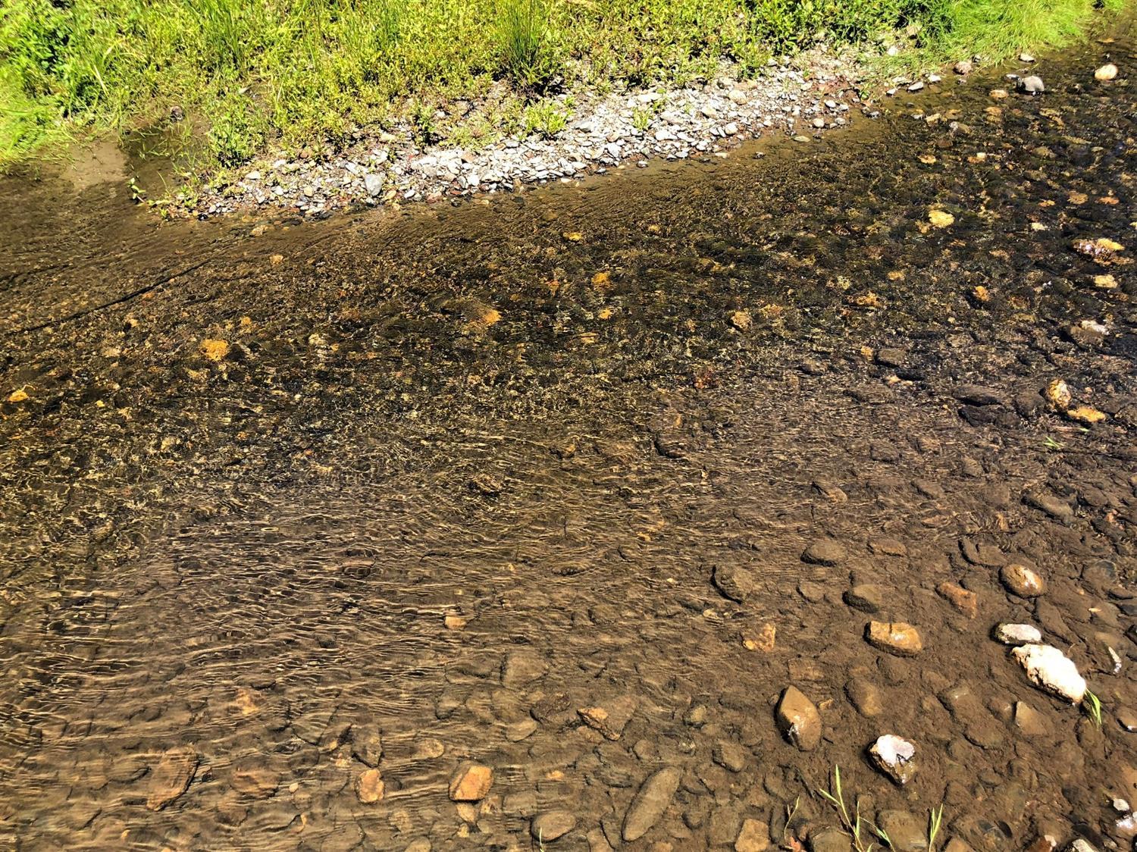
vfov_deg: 49.7
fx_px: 919
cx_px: 568
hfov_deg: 63.5
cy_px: 426
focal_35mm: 28
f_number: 1.8
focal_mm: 3.99
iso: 20
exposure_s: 1/640
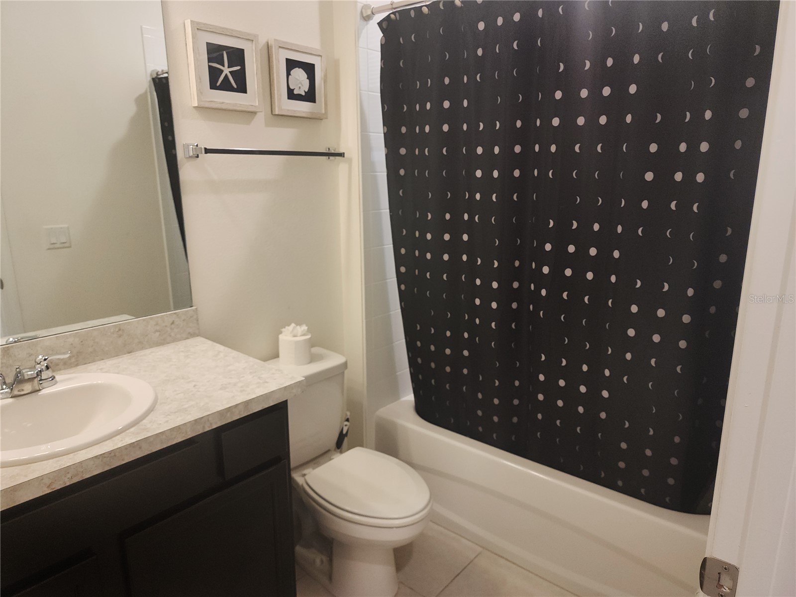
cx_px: 398
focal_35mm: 23
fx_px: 529
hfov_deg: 73.9
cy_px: 298
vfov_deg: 58.9
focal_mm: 6.4
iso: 381
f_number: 1.8
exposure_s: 1/59
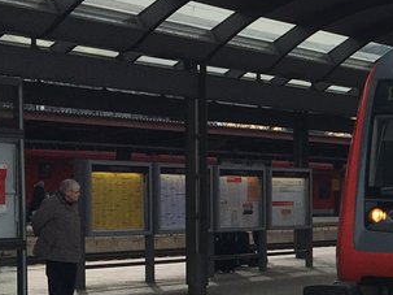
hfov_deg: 15.4
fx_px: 1305
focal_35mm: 115
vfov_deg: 12.7
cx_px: 636
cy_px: 277
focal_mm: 4.15
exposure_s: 1/1012
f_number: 2.2
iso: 25
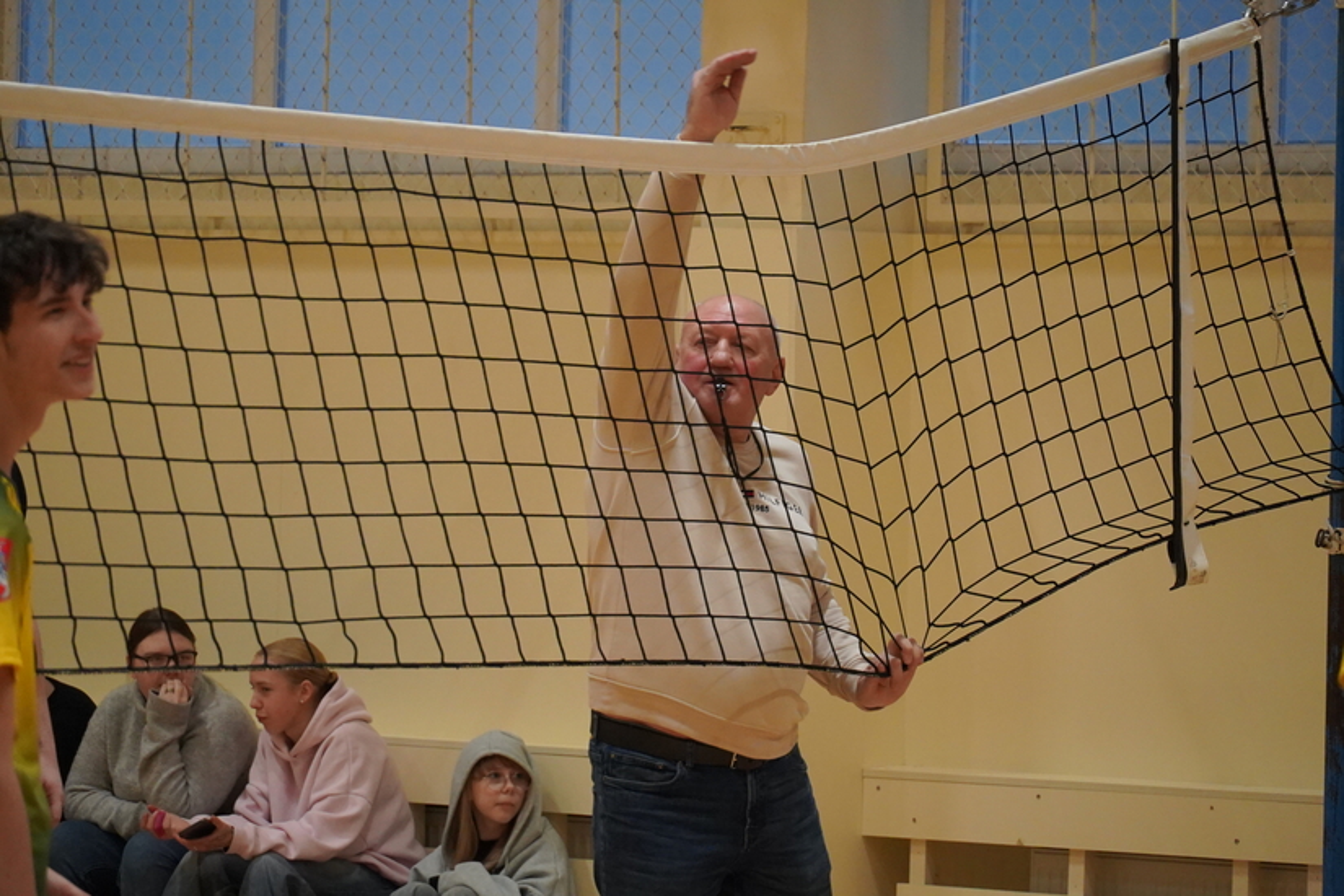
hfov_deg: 10.2
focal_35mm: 202
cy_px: 448
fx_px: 7541
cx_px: 672
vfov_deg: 6.8
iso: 4000
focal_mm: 135
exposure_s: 1/250
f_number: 5.6
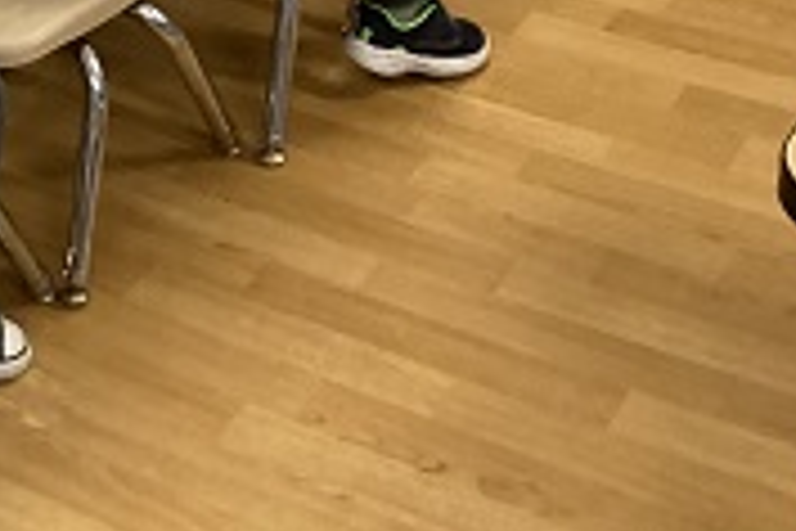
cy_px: -250
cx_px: 27
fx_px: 2012
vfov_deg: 14.1
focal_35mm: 91
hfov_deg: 21.7
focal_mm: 3.3
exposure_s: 1/30
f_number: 2.4
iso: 500
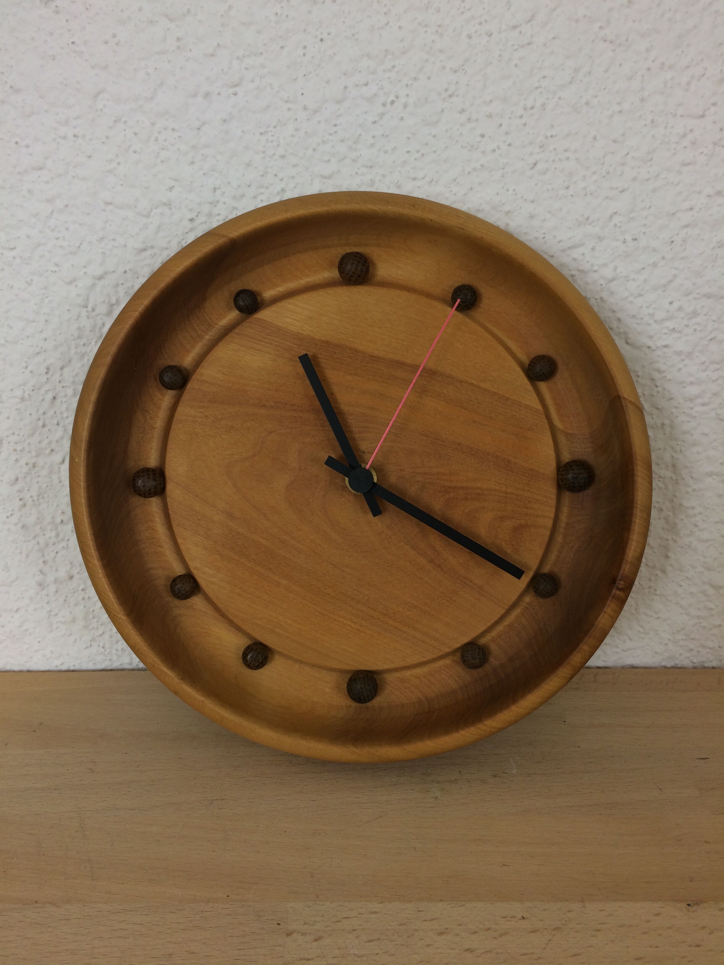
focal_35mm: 29
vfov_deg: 61.7
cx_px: 362
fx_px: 809
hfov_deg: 48.2
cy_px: 482
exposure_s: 1/33
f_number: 2.2
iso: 40
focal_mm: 4.15
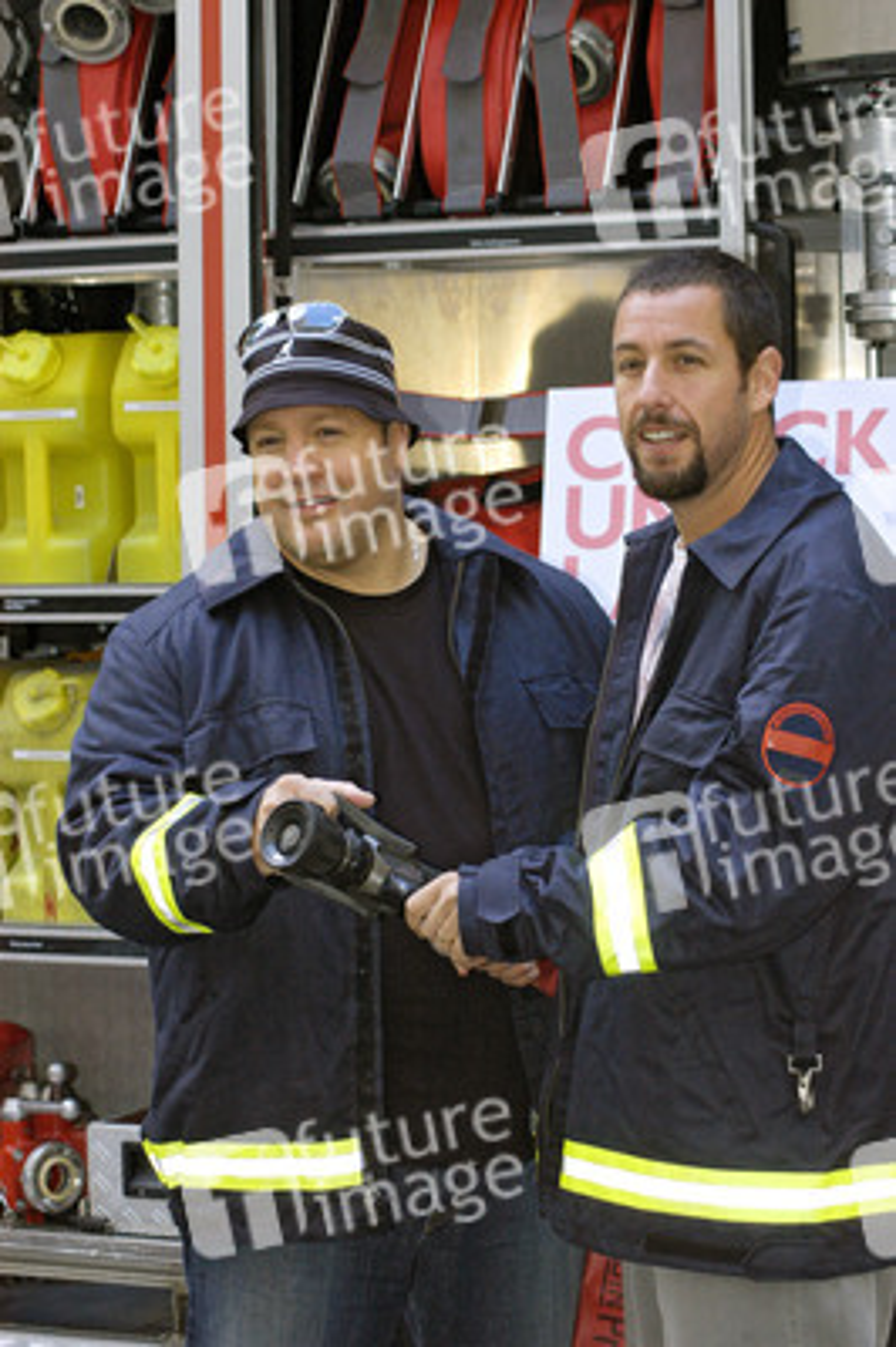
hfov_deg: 13.0
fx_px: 3926
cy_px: 674
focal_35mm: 105
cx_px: 448
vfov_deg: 19.5
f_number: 5.6
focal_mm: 70
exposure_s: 1/125
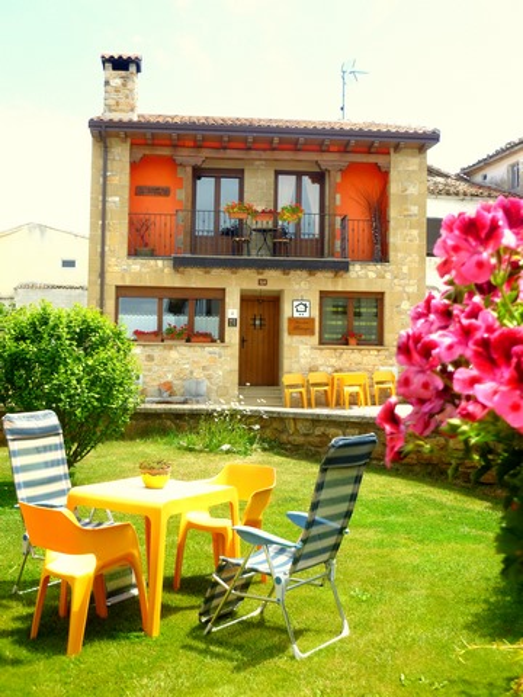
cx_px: 262
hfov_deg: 35.1
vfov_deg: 45.8
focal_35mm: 41
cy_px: 348
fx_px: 826
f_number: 3.7
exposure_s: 1/500
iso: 100
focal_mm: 7.4
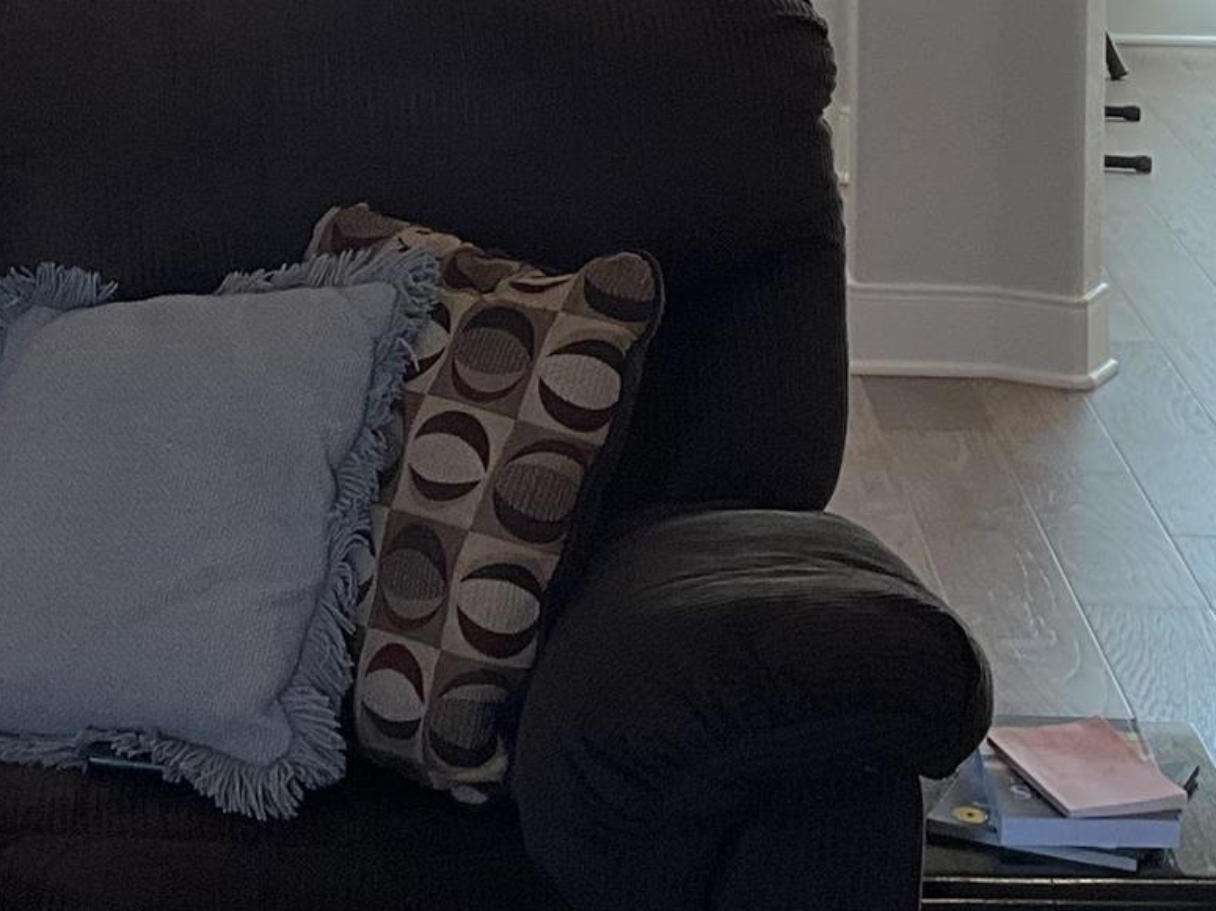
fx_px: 4039
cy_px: -351
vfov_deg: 12.4
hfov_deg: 17.0
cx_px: 257
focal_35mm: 115
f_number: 1.8
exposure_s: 1/120
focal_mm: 3
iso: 64
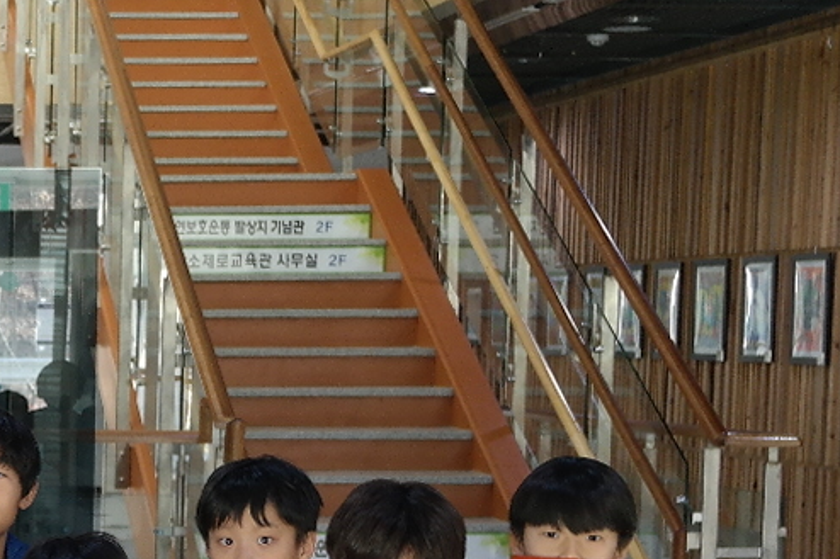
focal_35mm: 105
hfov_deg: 18.2
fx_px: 2449
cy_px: 598
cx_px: -240
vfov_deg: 12.8
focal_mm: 20
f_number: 3.5
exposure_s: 1/40
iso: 400
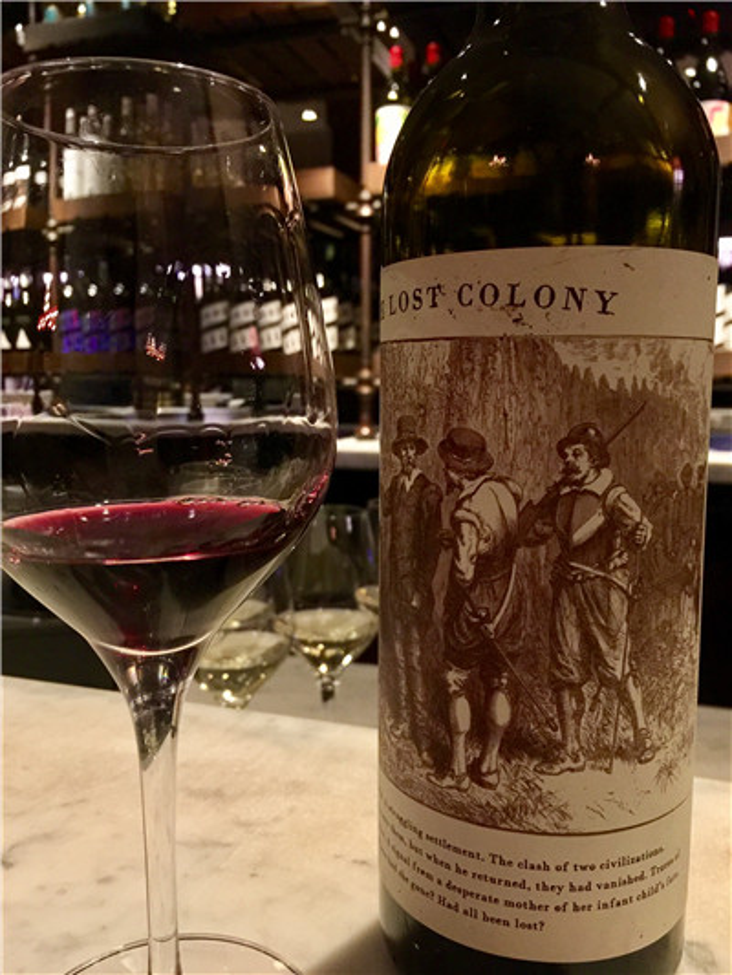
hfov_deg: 48.2
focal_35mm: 29
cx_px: 366
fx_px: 817
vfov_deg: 61.6
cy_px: 488
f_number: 2.2
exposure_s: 1/15
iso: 125
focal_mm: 4.15
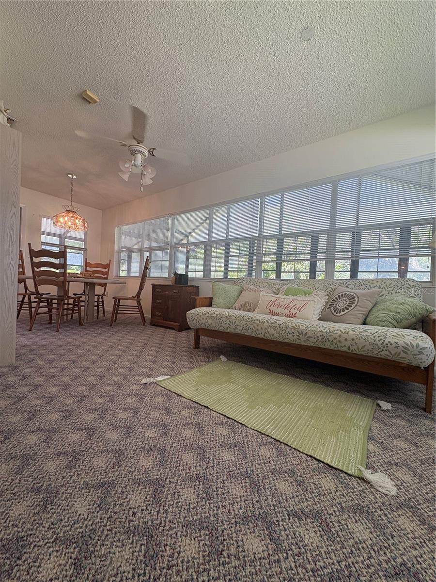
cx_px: 218
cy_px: 291
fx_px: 235
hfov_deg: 85.7
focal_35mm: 14
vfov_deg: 102.1
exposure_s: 1/120
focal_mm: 2.22
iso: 160
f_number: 2.2
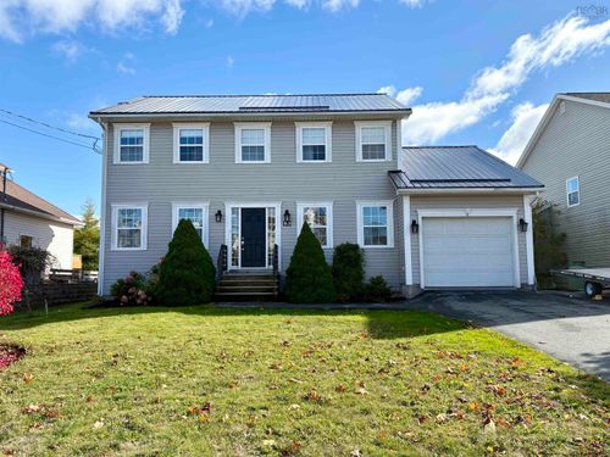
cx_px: 305
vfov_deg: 53.1
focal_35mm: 26
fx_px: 458
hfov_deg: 67.3
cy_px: 228
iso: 64
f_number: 1.6
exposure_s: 1/3279
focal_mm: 5.96
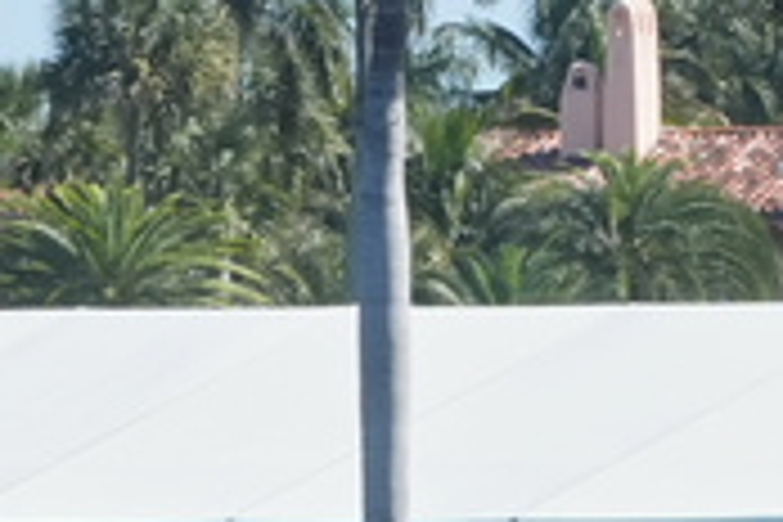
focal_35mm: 1088
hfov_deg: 1.9
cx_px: 1656
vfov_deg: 1.3
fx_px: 23662
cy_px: -335
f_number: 22
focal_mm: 185
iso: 2000
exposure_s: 1/500
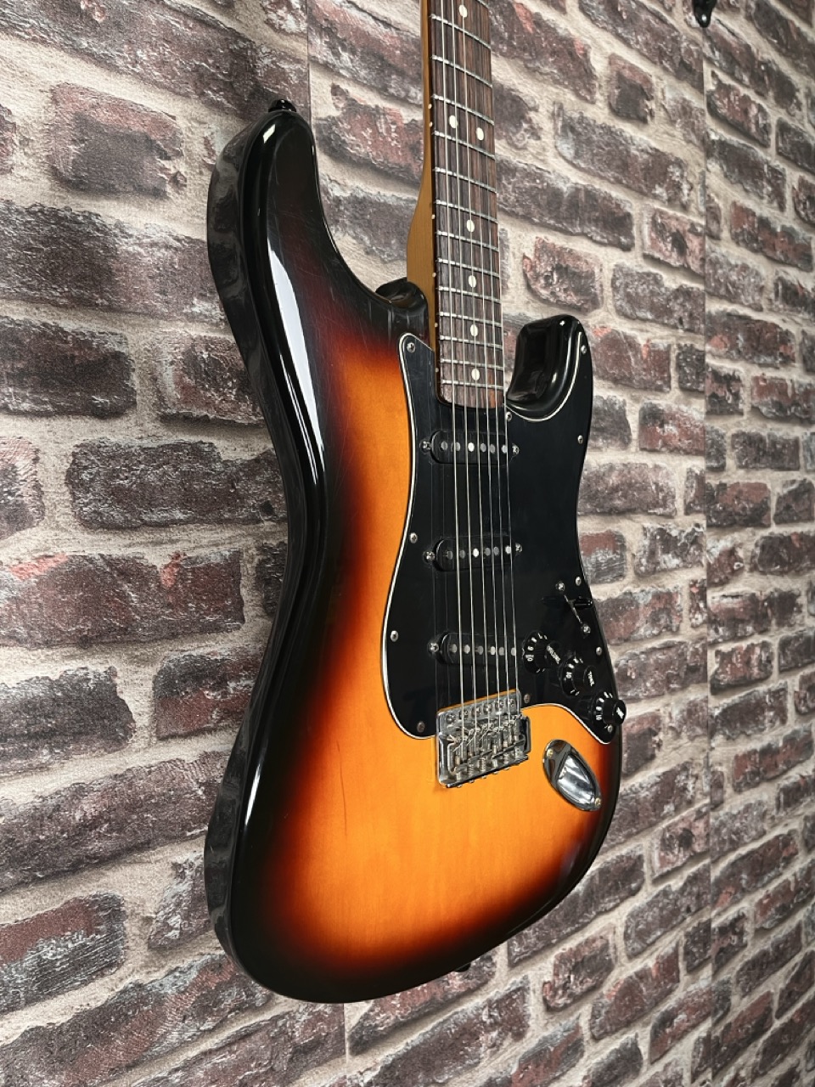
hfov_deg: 53.1
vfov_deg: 67.3
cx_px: 408
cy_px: 544
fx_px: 816
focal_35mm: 26
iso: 125
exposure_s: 1/95
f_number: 1.6
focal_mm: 5.1
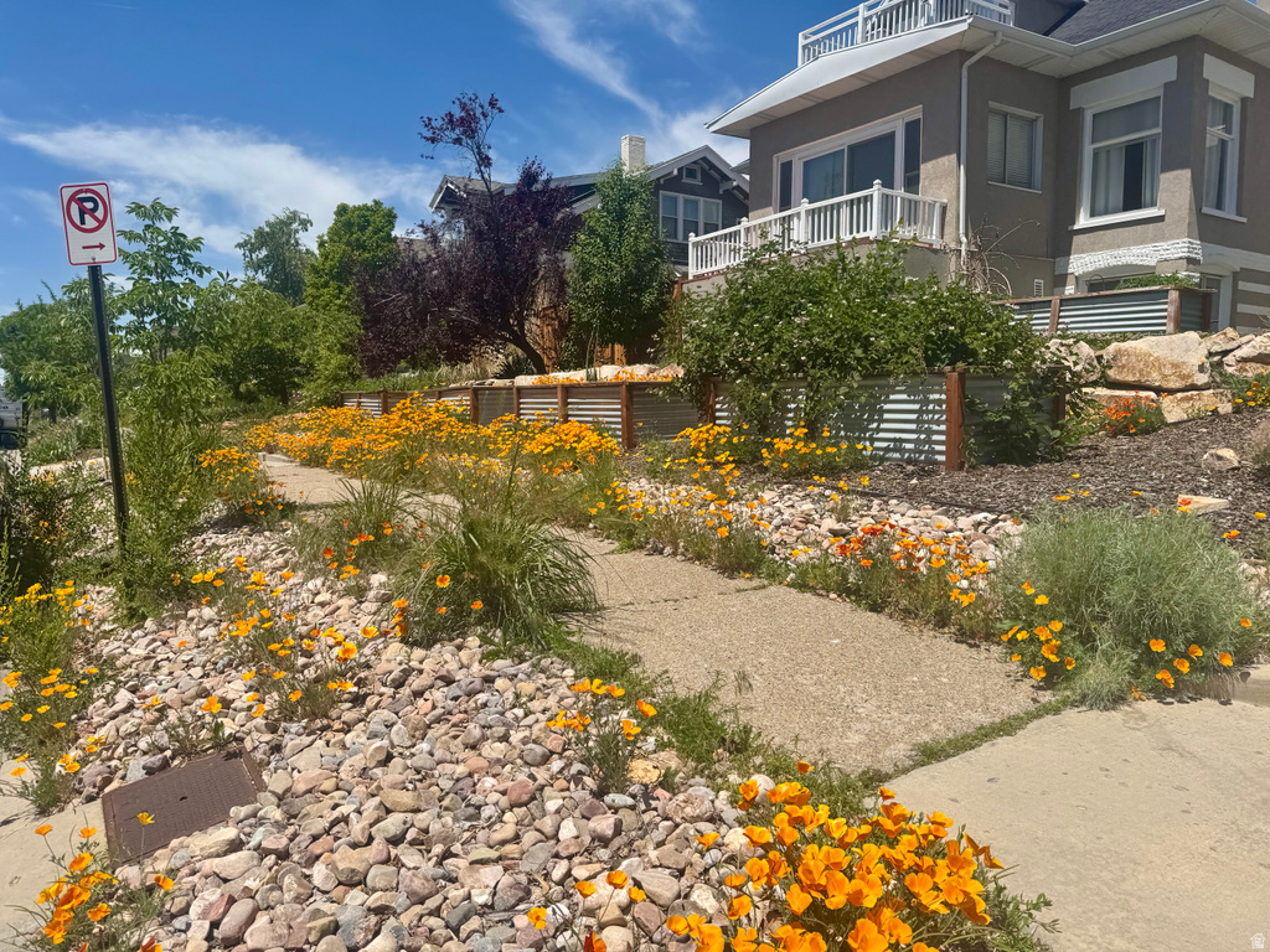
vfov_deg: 56.8
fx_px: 881
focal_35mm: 24
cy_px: 476
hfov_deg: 71.6
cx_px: 635
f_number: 1.78
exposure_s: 1/7937
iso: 80
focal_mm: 6.76
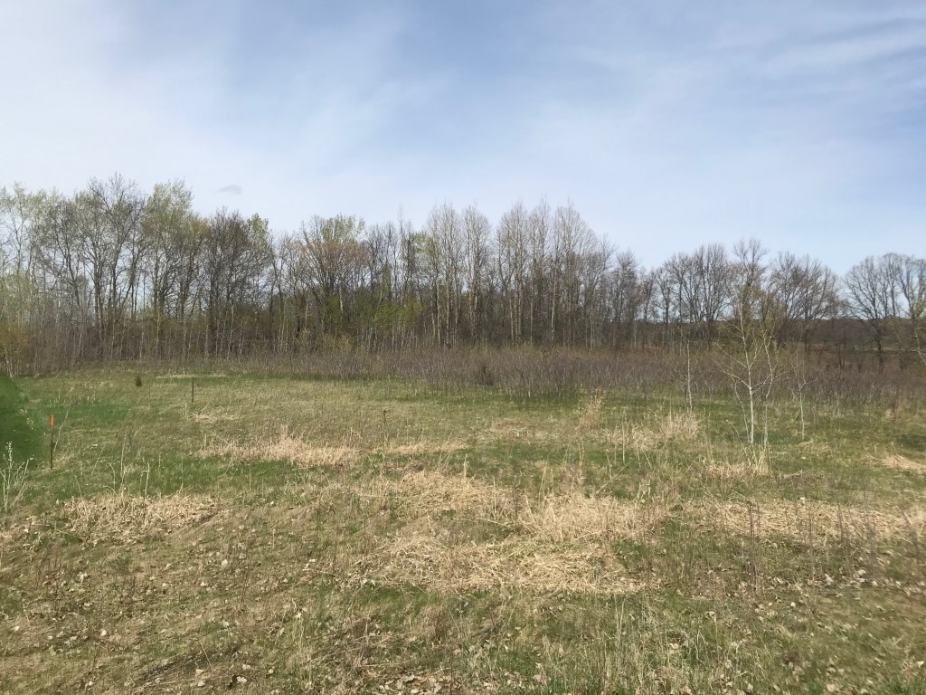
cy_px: 348
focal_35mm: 28
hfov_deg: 63.4
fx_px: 749
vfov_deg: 49.7
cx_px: 463
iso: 20
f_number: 1.8
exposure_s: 1/4000
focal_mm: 3.99
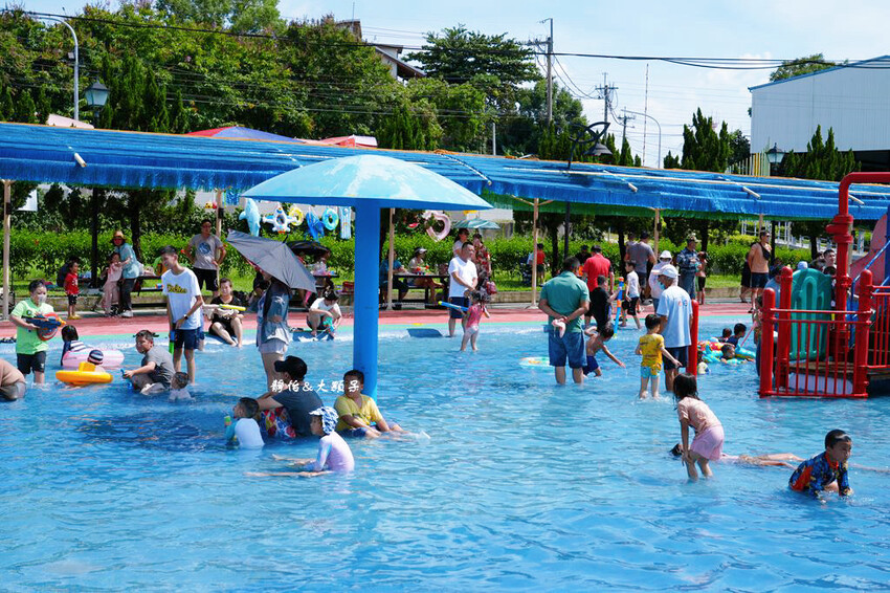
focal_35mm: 49
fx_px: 1211
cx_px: 445
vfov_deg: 27.5
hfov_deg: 40.4
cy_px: 296
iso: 320
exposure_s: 1/800
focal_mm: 49
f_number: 8
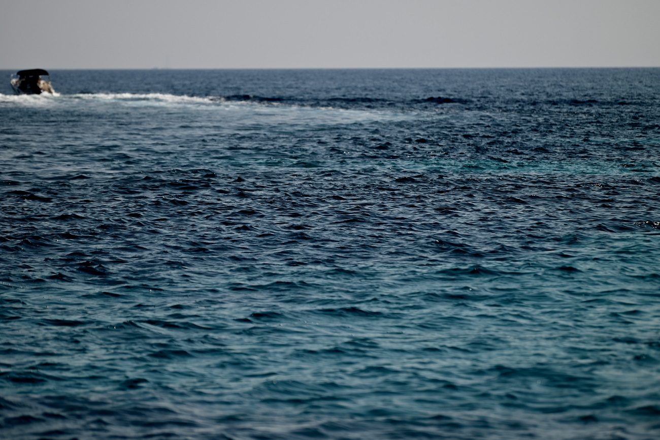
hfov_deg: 7.9
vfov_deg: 5.3
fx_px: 4767
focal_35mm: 260
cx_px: 330
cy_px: 220
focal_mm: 260
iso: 110
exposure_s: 1/1000
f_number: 5.6
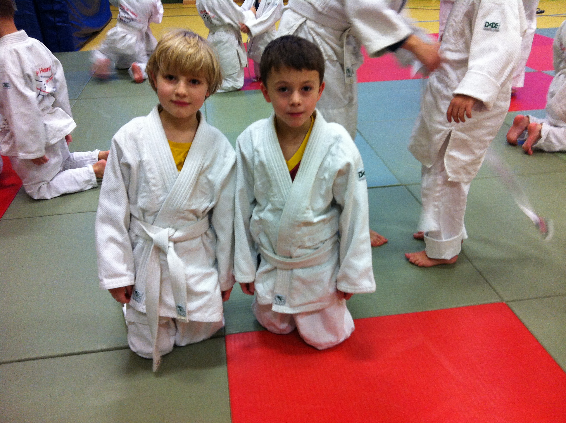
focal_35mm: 35
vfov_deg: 40.6
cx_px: 283
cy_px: 212
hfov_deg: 52.7
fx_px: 571
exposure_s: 1/17
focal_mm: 3.85
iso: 100
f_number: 2.8
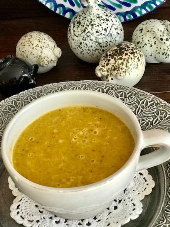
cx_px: 84
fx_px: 406
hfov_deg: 23.7
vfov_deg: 31.2
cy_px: 116
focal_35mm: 62
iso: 400
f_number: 2.8
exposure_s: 1/50
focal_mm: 6.6
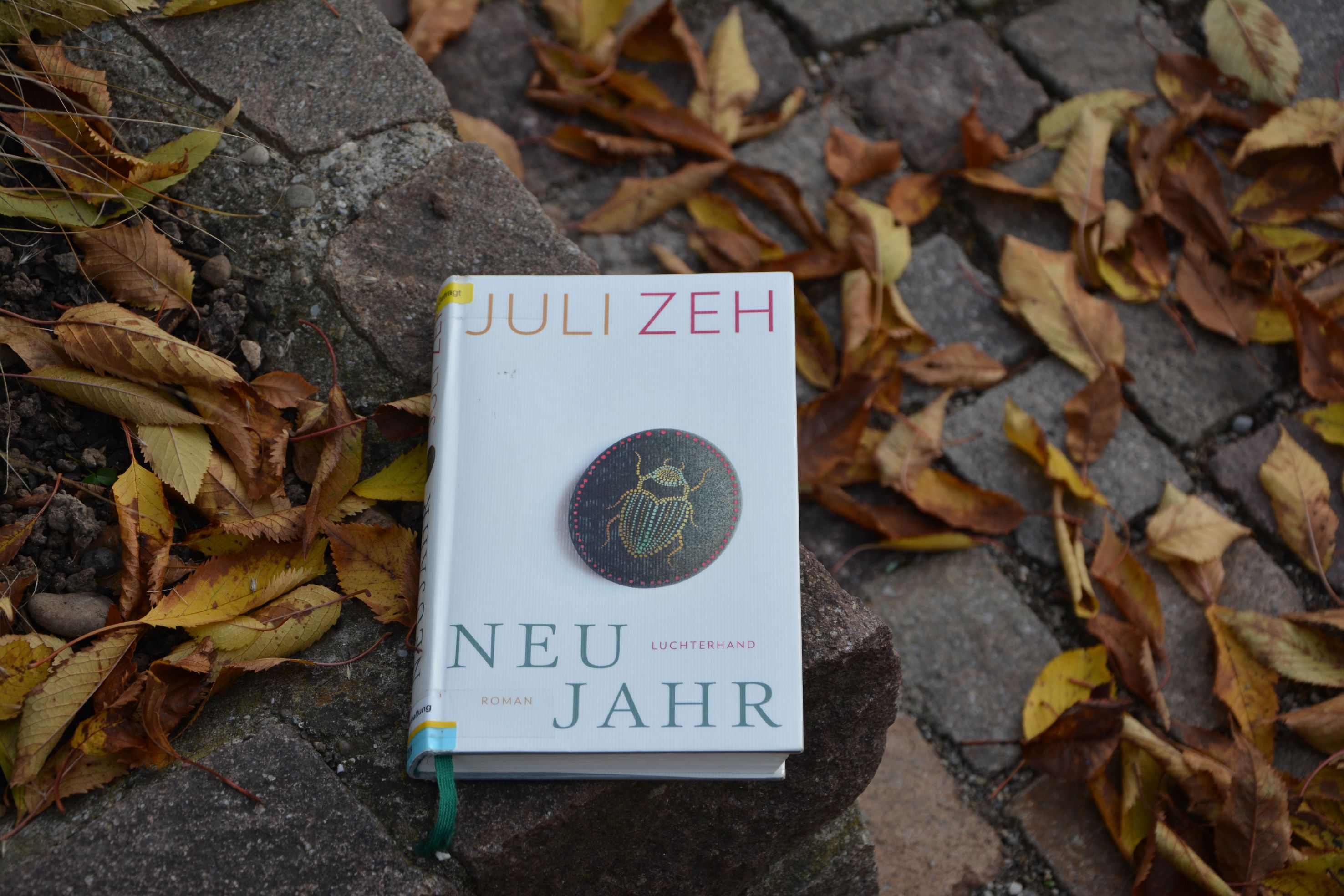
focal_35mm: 87
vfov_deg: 15.7
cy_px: 448
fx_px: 3248
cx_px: 672
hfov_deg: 23.4
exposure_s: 1/125
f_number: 5.6
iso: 220
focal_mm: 58
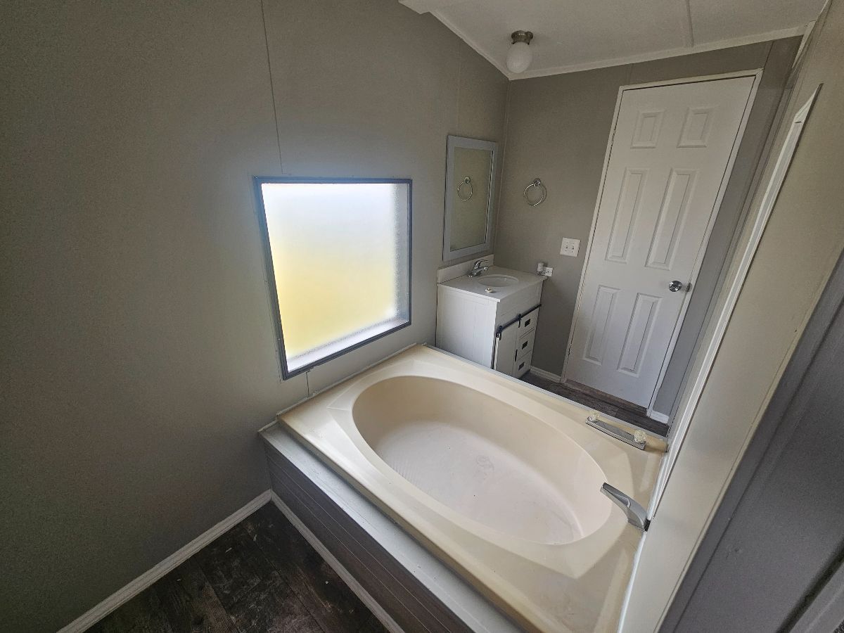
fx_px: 317
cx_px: 422
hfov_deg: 106.2
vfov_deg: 89.9
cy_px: 316
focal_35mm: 13
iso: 80
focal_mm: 2.2
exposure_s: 1/120
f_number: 2.2
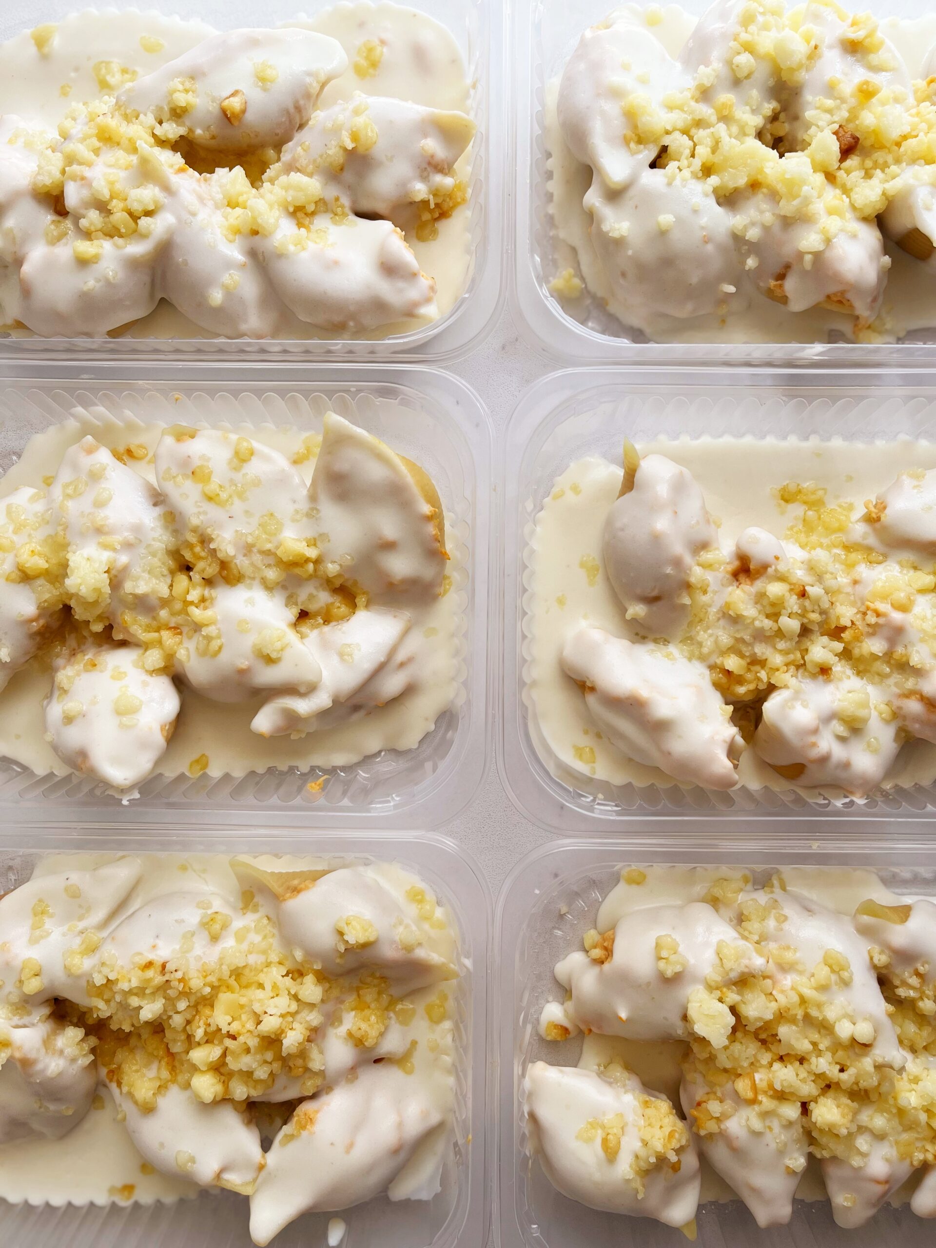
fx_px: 937
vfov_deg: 67.3
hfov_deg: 53.1
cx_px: 468
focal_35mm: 26
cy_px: 624
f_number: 1.6
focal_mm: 5.1
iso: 40
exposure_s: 1/283
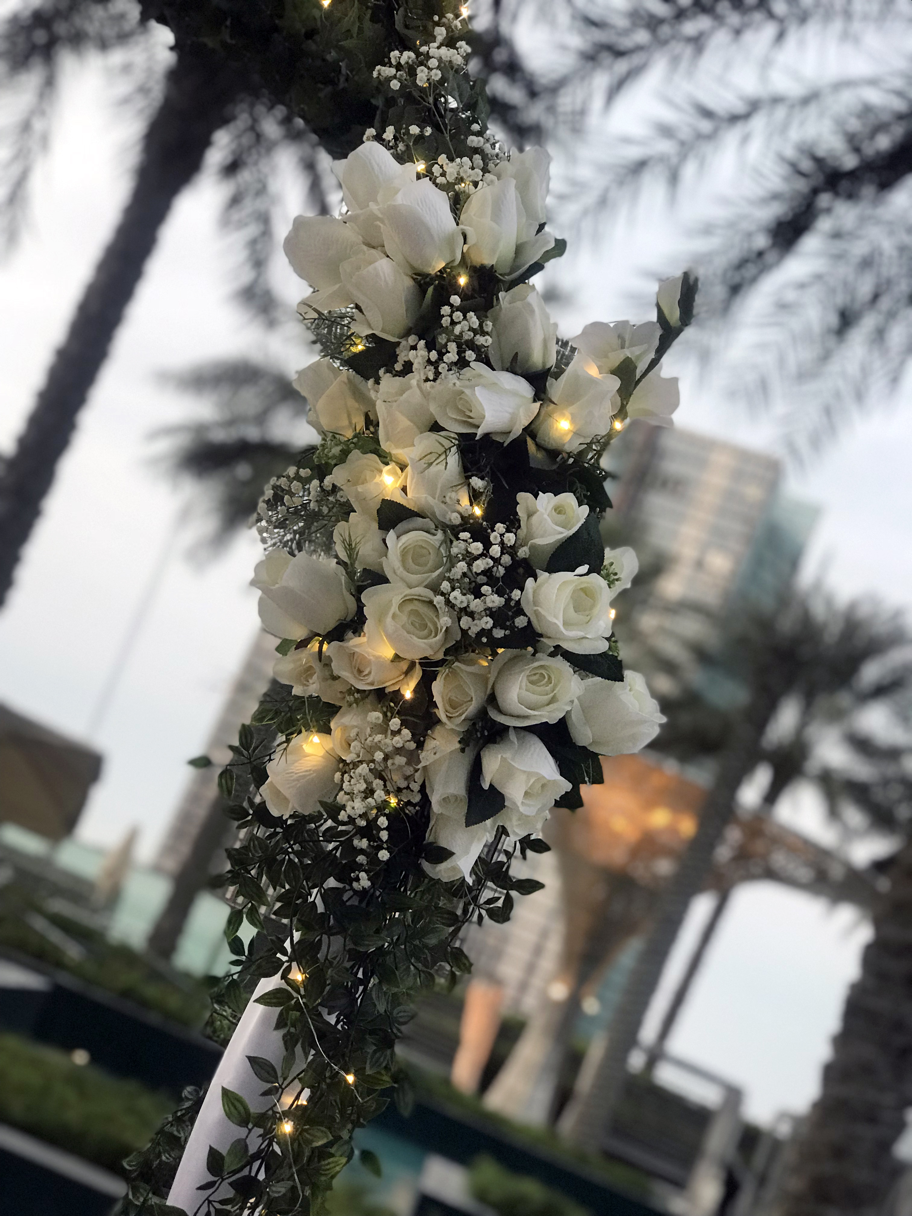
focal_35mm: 57
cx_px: 456
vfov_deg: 33.8
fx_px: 2002
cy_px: 608
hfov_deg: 25.7
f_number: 2.8
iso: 64
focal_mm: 6.6
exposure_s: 1/50
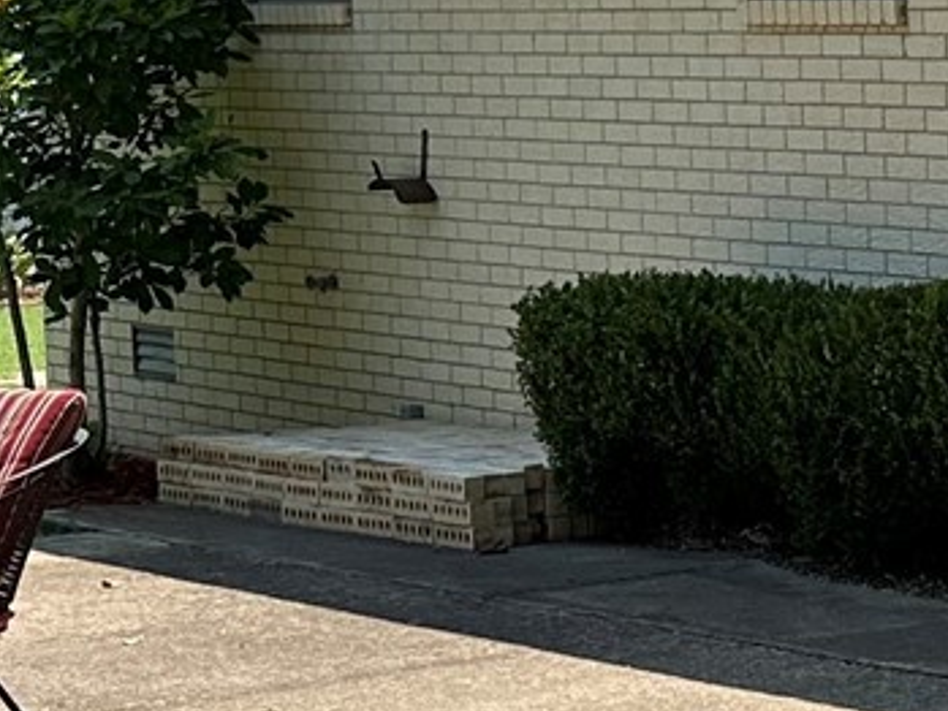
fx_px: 3616
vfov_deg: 11.2
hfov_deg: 13.4
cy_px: 331
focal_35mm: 132
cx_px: 1736
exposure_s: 1/2660
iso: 80
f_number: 1.78
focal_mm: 6.86
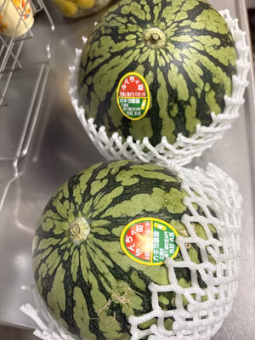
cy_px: 170
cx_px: 128
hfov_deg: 53.1
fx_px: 255
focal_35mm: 26
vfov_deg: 67.3
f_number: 1.6
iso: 320
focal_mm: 5.96
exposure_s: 1/59
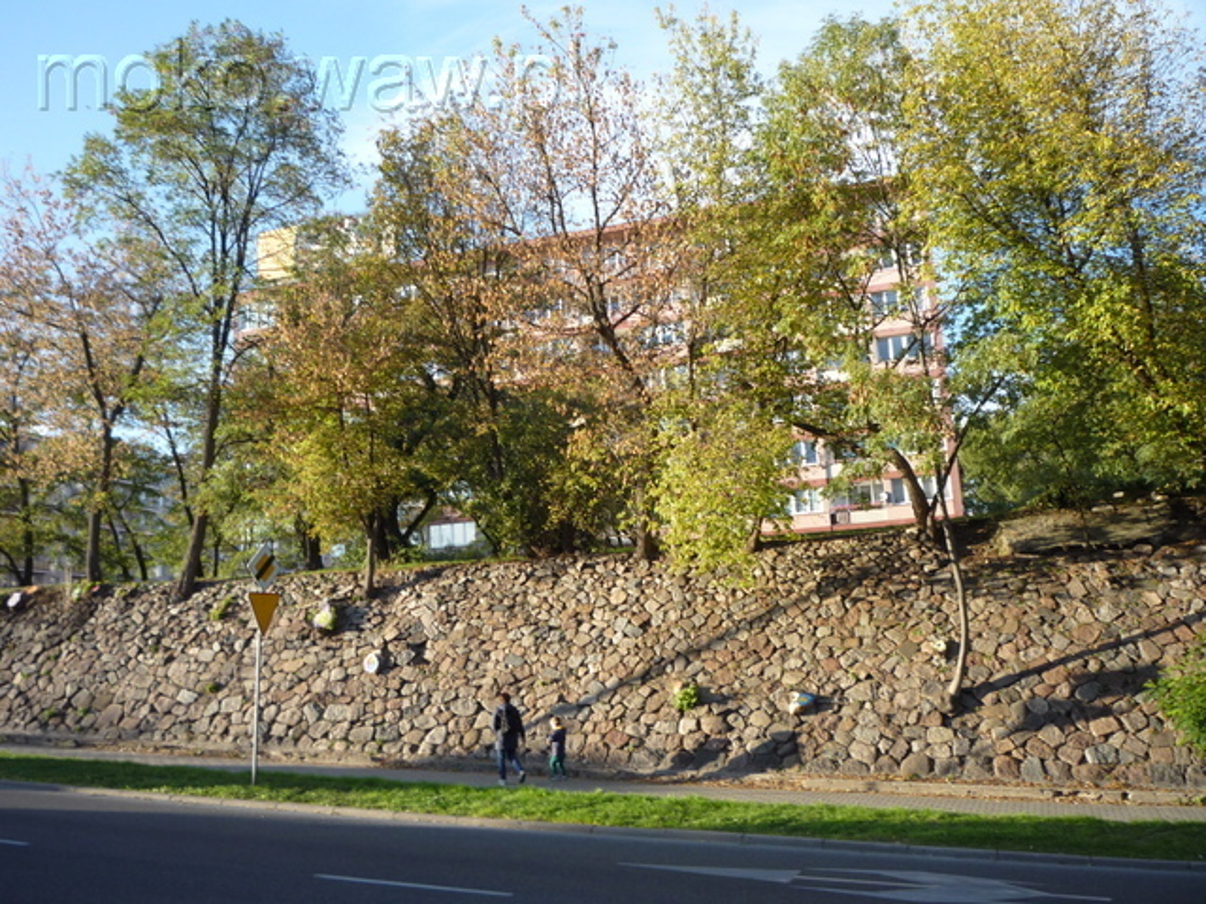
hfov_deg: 56.8
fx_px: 1115
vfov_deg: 44.2
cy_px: 452
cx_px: 603
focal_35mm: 32
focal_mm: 5.2
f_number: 4
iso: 100
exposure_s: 1/125
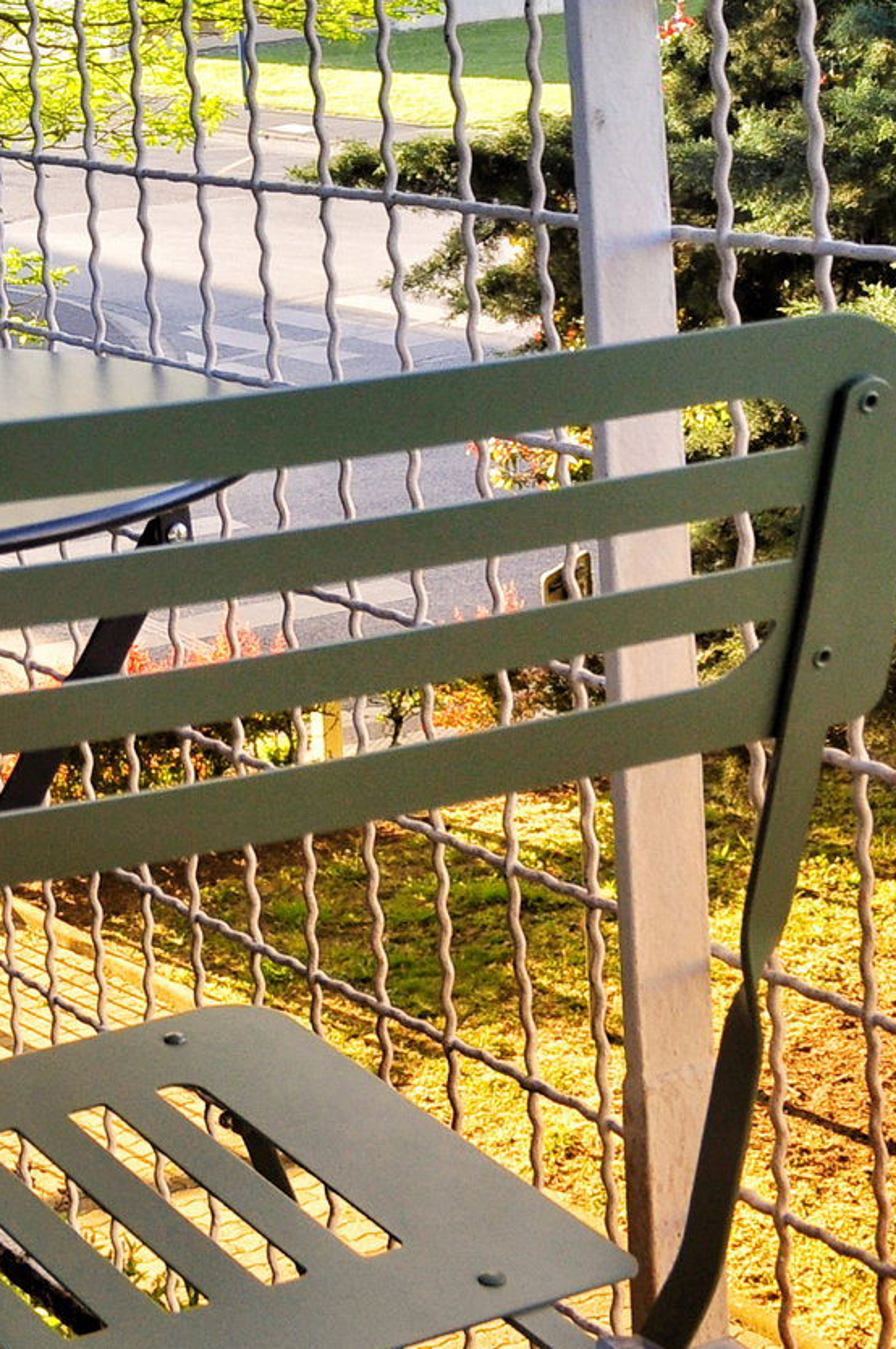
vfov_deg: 24.4
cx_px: -338
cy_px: -99
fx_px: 2919
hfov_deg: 16.3
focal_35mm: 78
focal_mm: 18
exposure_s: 1/125
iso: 200
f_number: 9
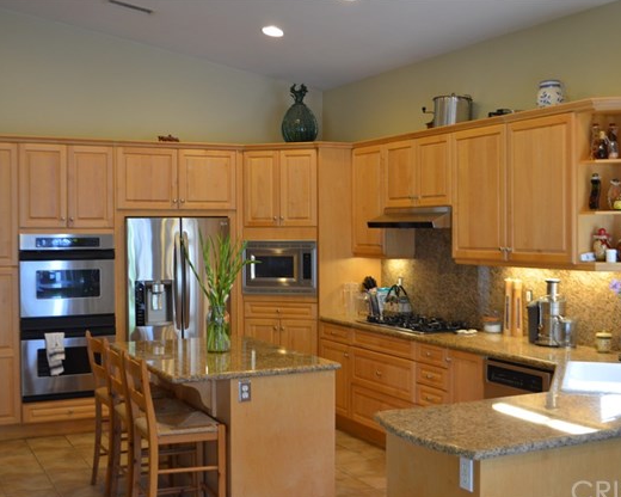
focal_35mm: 45
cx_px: 303
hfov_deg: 41.2
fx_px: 827
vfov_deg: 33.4
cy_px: 250
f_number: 4.2
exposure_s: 1/40
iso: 800
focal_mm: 26
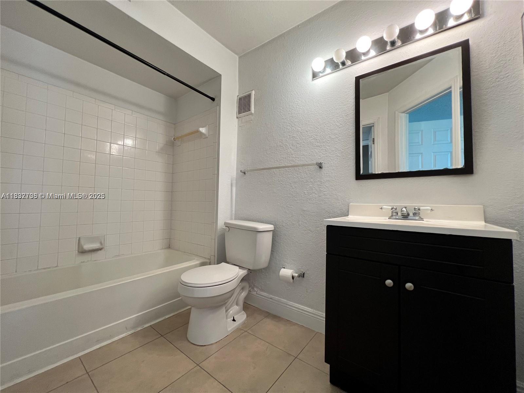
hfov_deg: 106.2
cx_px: 262
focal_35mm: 13
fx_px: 197
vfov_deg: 89.9
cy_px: 196
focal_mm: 1.57
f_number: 1.8
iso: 125
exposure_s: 1/60
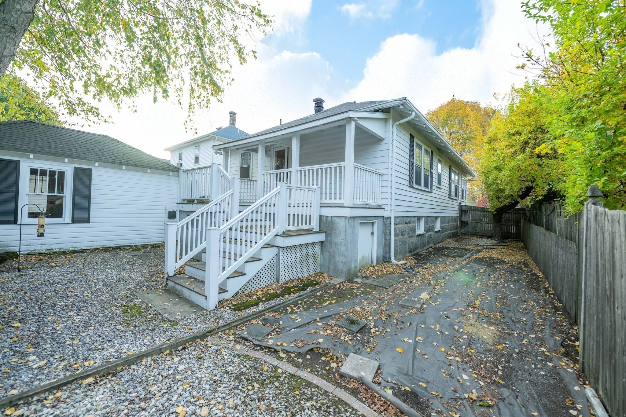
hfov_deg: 104.3
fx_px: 243
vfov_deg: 81.2
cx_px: 313
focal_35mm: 14
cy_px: 208
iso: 64
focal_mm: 14
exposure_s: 1/100
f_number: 3.5
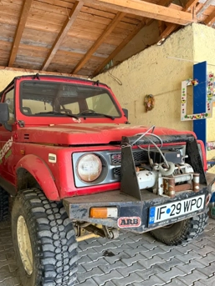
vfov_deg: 63.3
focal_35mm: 28
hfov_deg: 49.7
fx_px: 232
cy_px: 158
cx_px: 99
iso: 500
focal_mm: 6.76
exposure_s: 1/60
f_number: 1.78
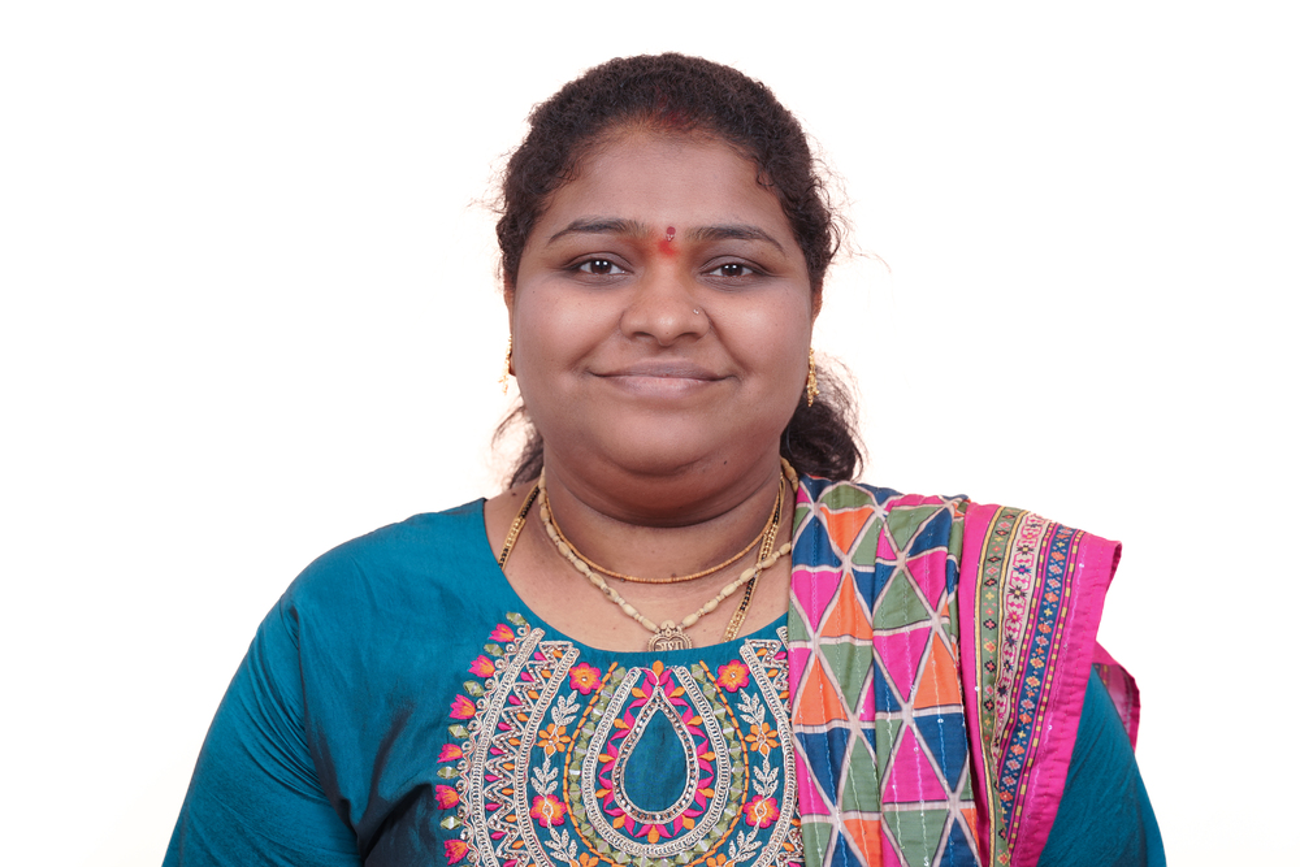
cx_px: 650
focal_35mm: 63
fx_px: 2264
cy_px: 434
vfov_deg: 21.7
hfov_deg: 32.0
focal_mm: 62.7
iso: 500
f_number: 7.1
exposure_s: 1/160
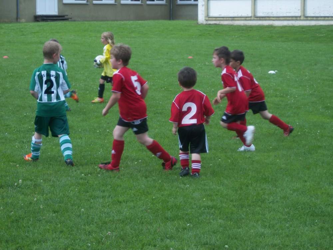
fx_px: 1106
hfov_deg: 17.1
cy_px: 125
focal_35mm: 115
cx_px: 166
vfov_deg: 12.9
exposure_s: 1/160
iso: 64
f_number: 5.2
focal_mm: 20.6
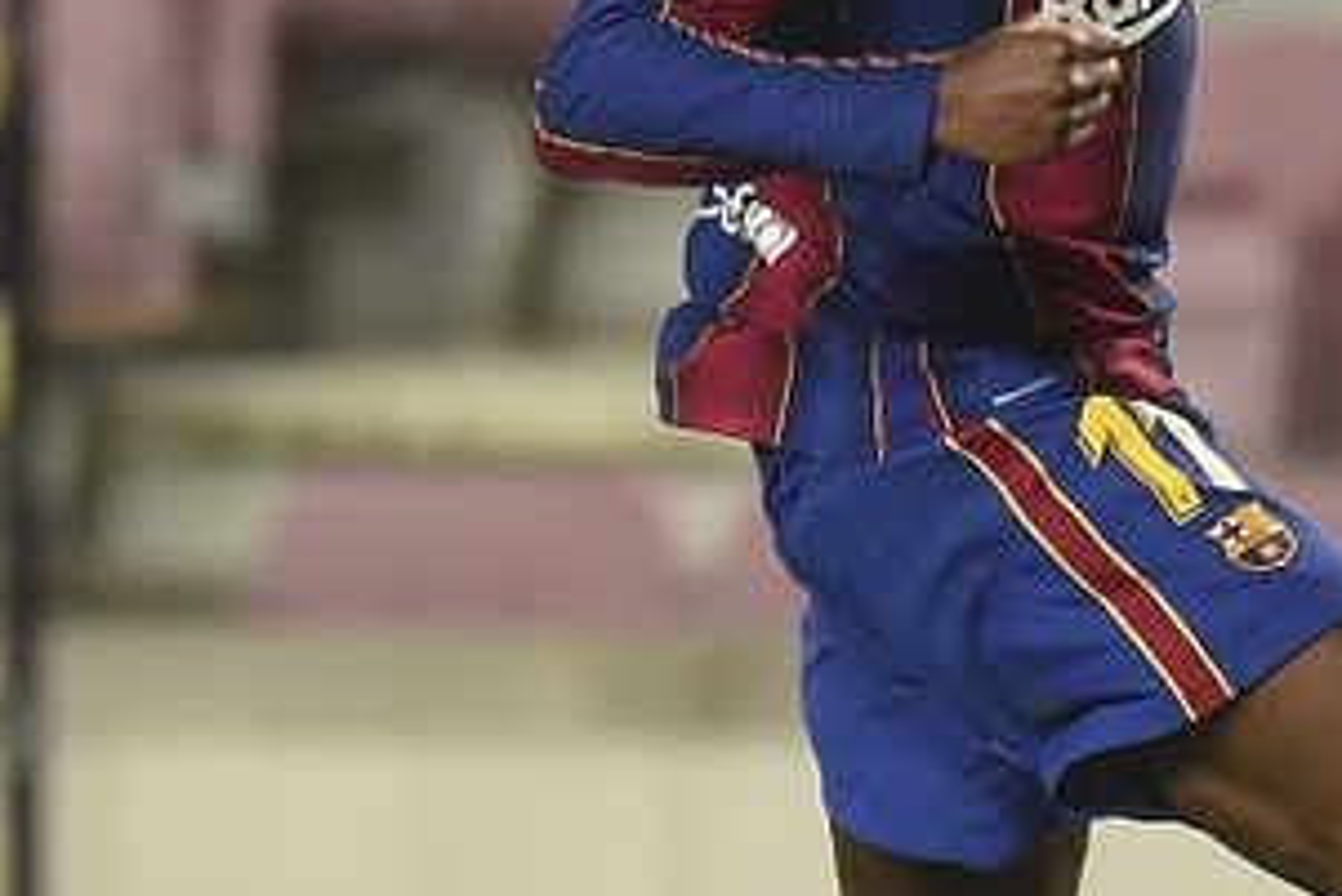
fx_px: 47028
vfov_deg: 1.1
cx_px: 1583
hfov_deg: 1.6
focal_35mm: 1261
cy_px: 506
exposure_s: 1/1250
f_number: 3.2
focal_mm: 400
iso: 2500
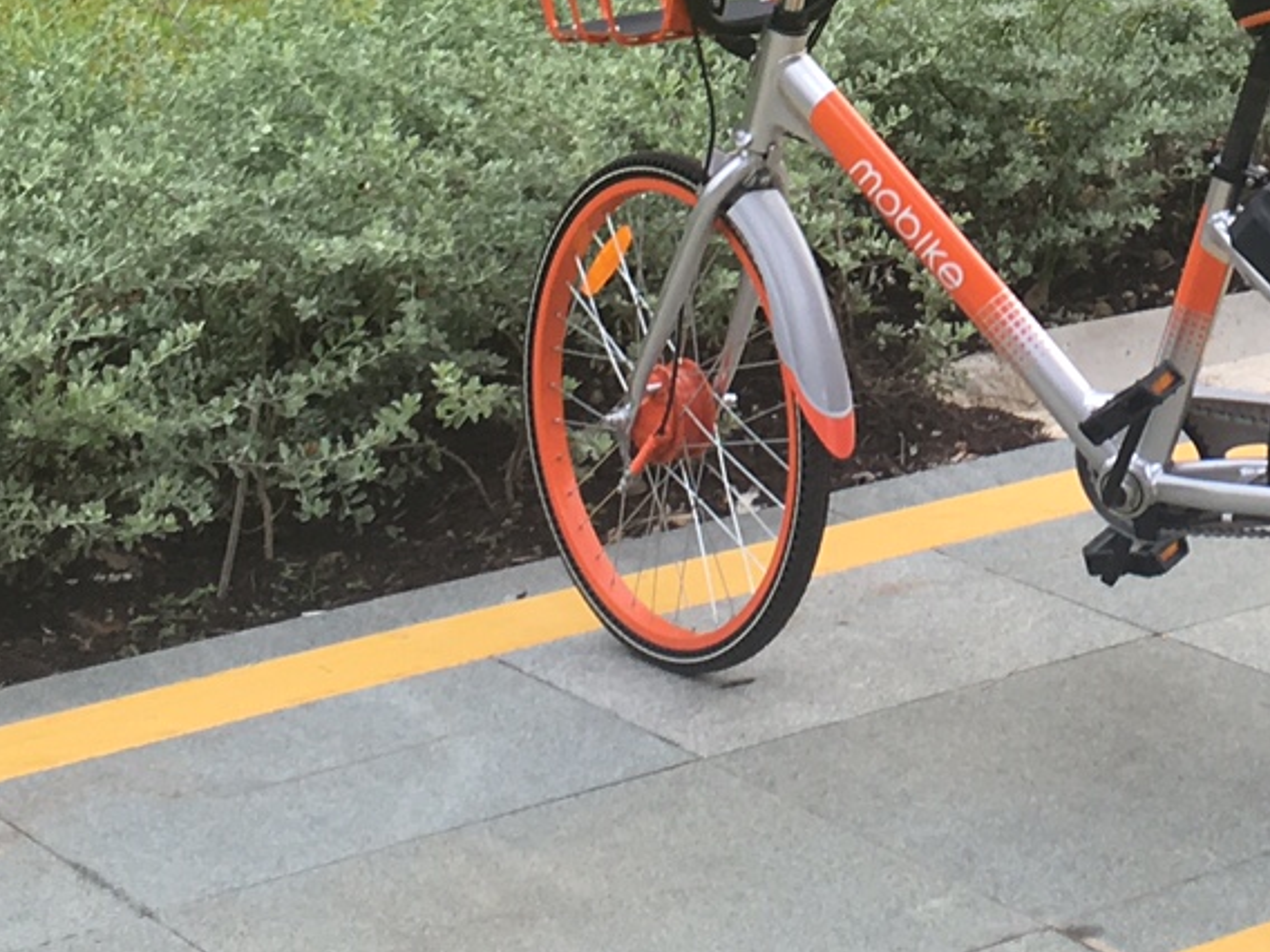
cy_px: -181
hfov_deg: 18.5
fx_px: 3779
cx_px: 1306
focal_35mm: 103
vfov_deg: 14.0
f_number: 2.2
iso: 25
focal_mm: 4.15
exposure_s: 1/162
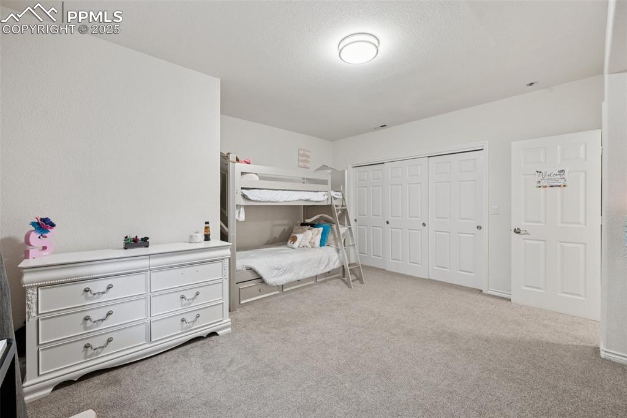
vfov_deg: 77.3
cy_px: 209
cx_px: 314
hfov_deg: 100.4
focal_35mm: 15
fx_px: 261
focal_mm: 15
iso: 800
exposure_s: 1/4
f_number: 11
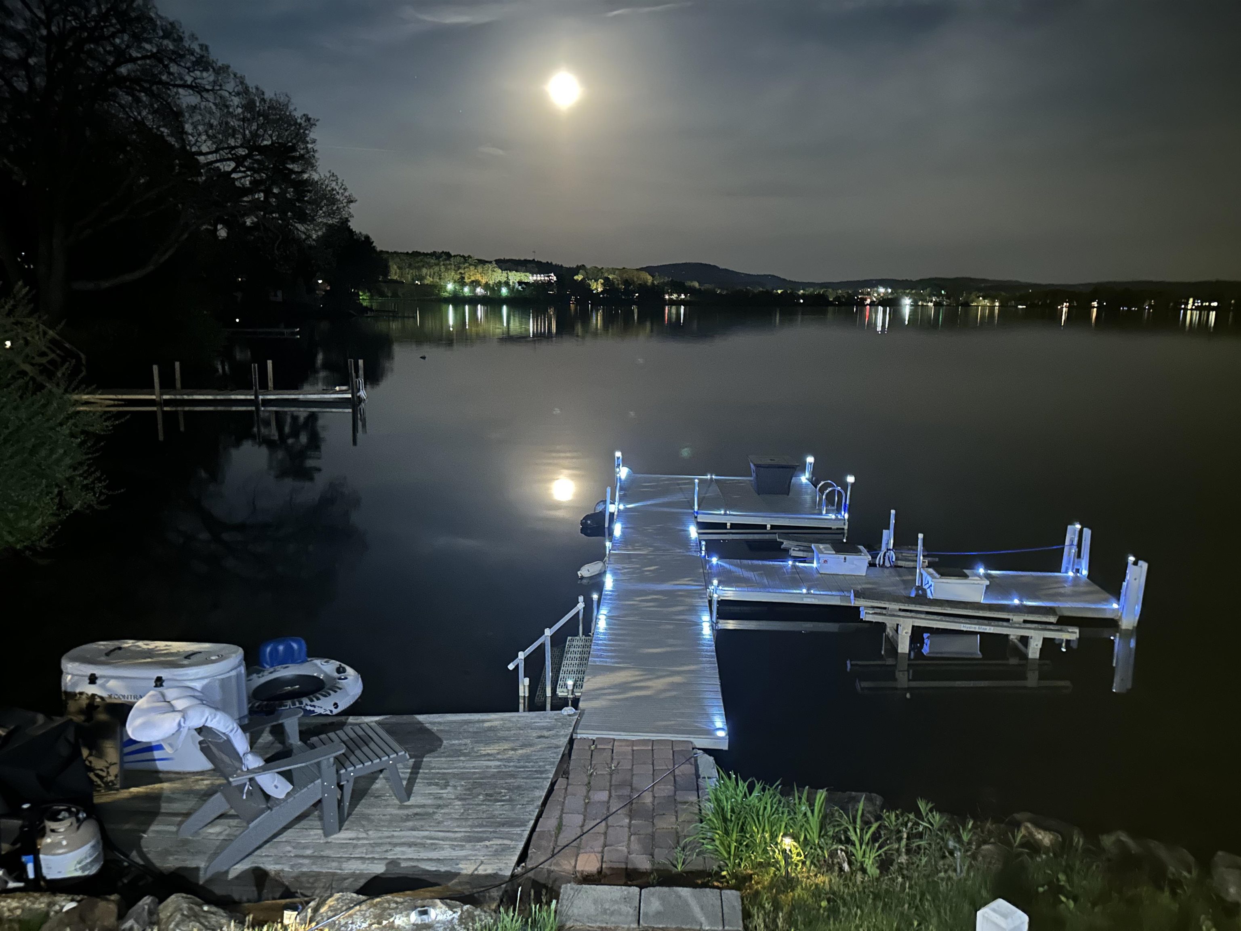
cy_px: 466
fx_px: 860
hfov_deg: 71.6
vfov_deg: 56.8
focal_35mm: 24
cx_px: 620
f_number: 1.78
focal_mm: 6.86
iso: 1600
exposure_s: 1/2
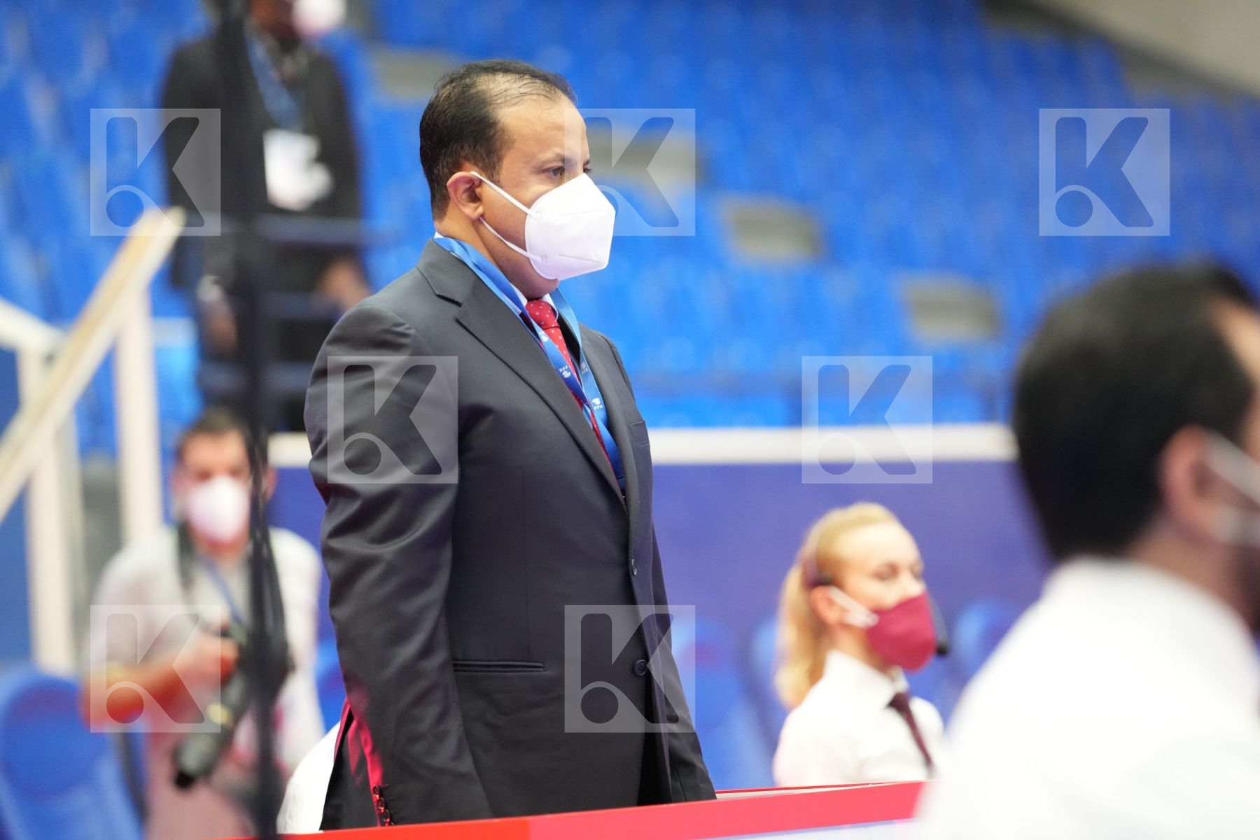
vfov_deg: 6.9
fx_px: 6999
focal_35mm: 200
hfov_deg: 10.3
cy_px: 420
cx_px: 630
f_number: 2.8
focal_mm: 200
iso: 6400
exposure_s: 1/1000
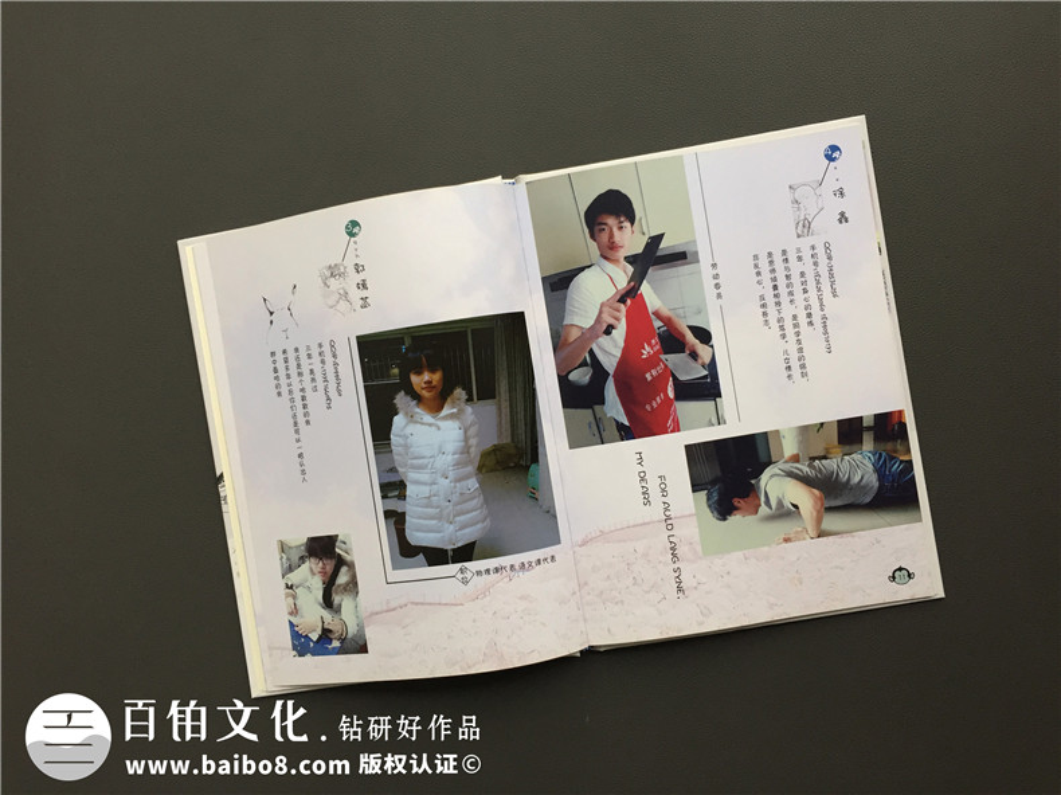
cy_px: 398
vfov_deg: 48.2
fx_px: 889
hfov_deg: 61.7
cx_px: 530
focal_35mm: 29
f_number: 2.2
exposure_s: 1/33
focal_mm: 4.15
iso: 100
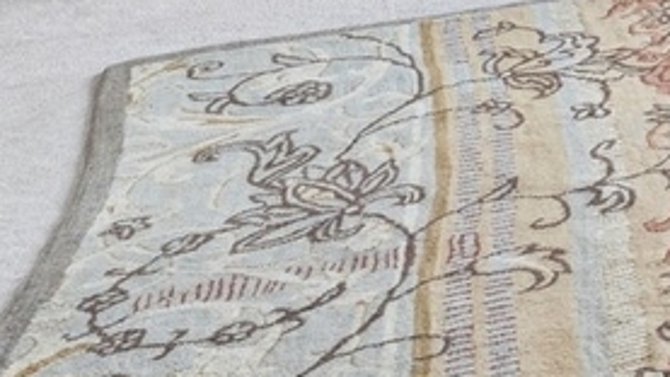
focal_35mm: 98
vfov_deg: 10.0
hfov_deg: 15.5
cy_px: -665
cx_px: 1473
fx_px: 1742
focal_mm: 16
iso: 320
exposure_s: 1/30
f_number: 8
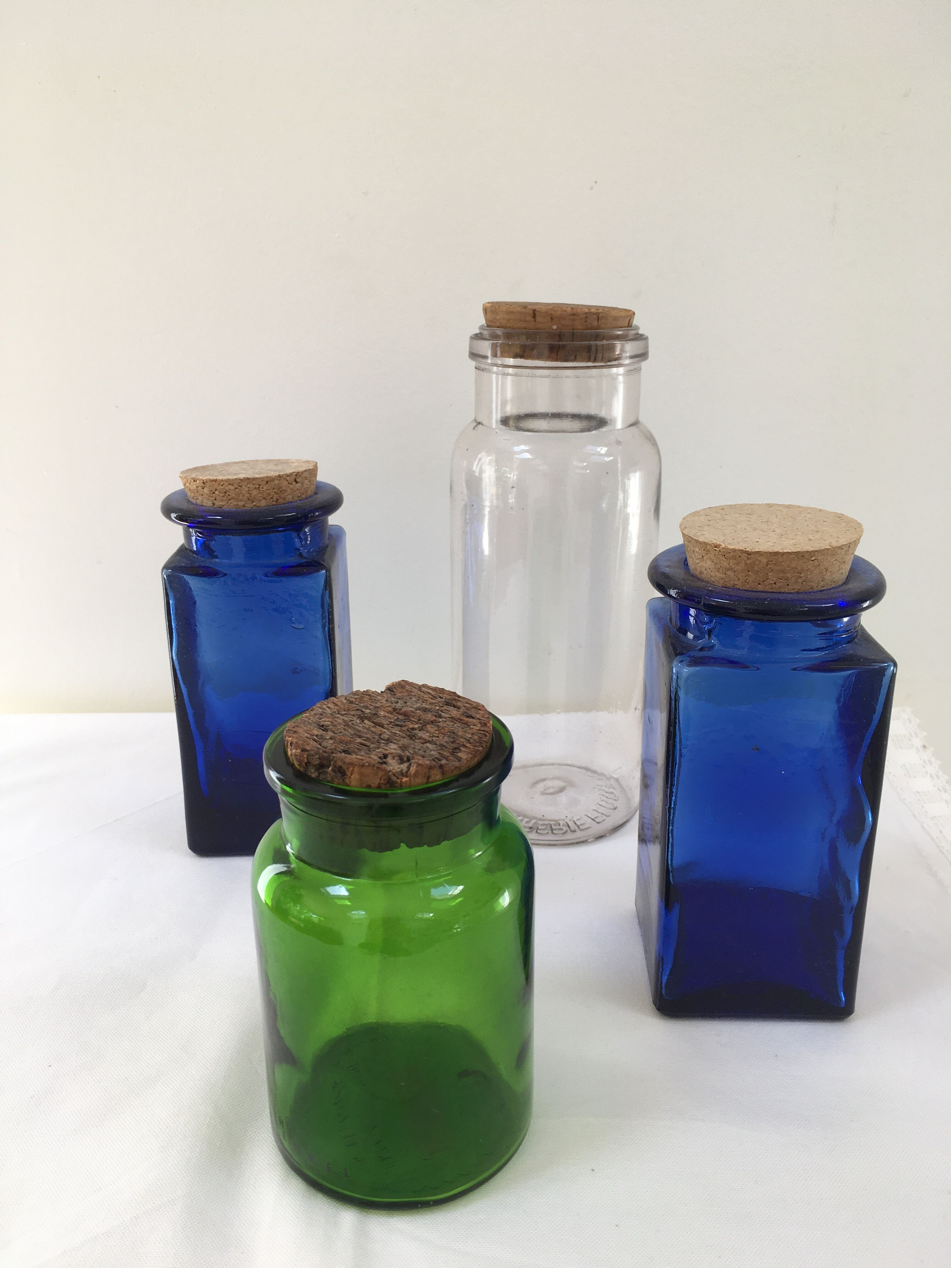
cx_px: 476
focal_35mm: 29
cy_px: 634
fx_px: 1062
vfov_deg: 61.7
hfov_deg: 48.2
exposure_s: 1/100
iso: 25
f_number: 2.2
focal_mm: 4.15
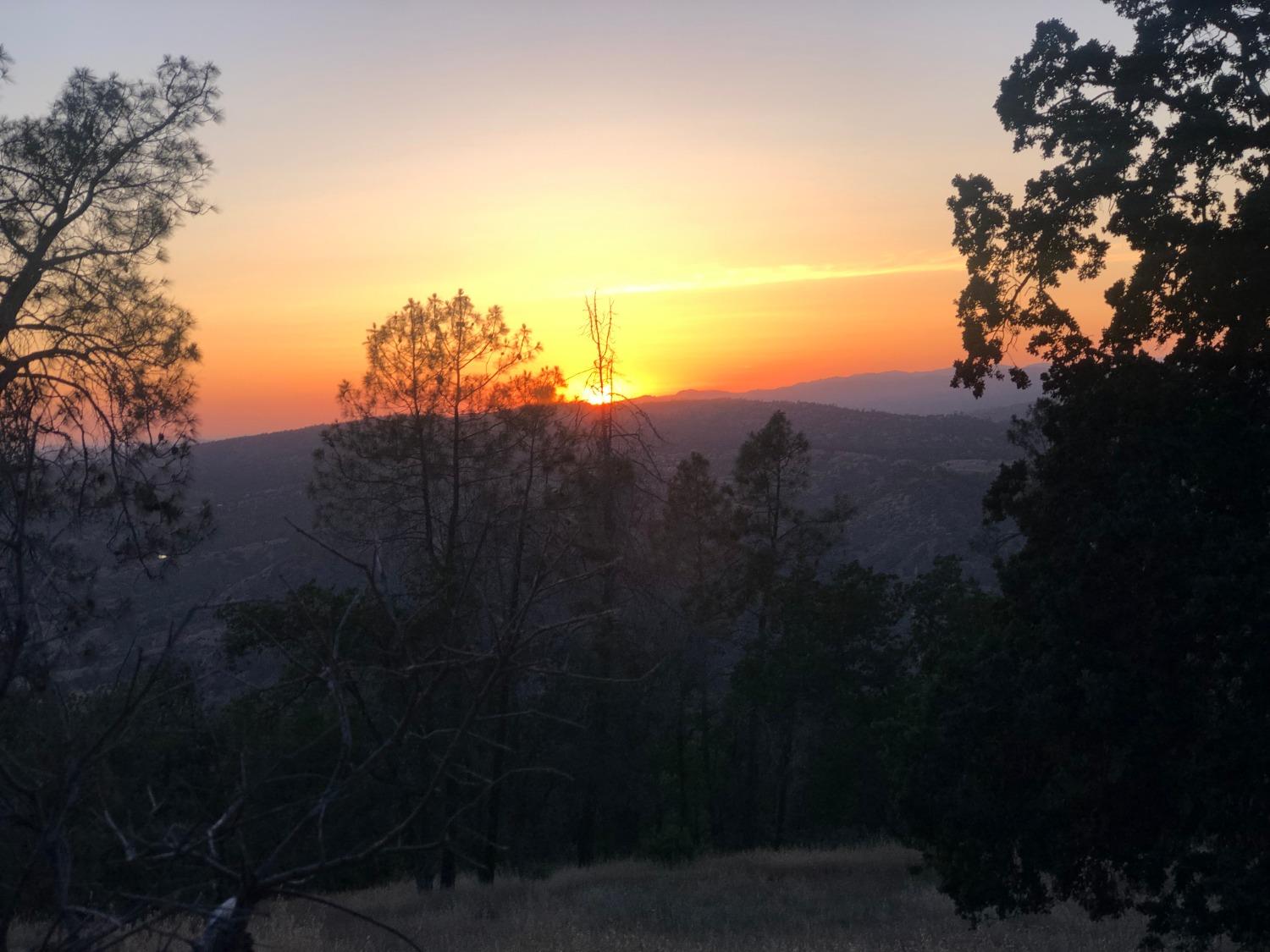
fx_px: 2091
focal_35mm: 57
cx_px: 635
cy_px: 476
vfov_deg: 25.7
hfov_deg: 33.8
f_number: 2.8
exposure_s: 1/123
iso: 20
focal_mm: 6.6
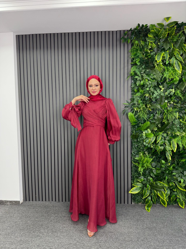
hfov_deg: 56.8
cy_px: 124
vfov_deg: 71.6
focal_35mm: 24
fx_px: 172
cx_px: 93
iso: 160
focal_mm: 6.76
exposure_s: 1/50
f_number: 1.78
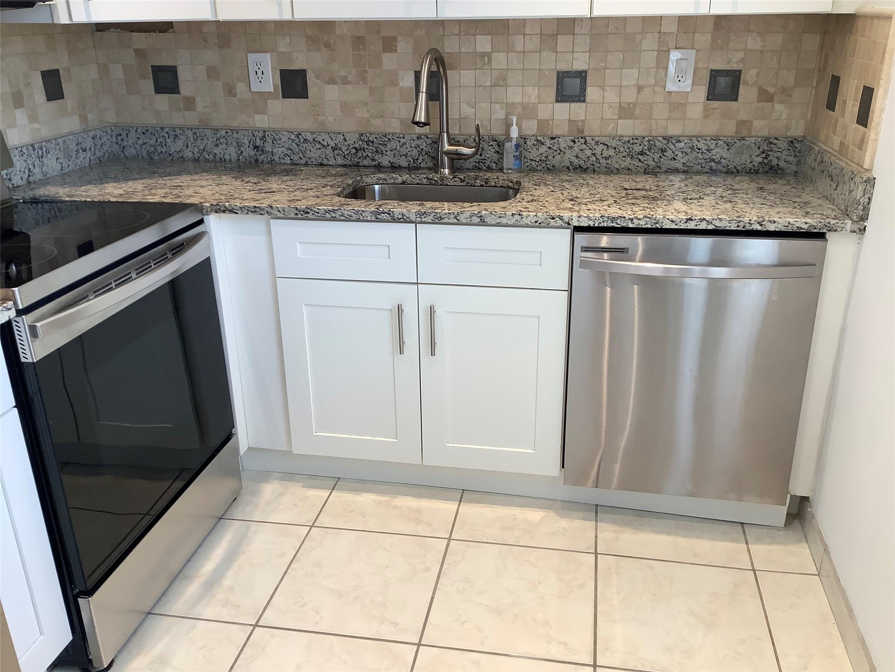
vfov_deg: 45.4
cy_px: 336
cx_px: 448
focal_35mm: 31
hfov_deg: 58.4
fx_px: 802
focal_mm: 3.3
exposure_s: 1/50
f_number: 2.4
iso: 50
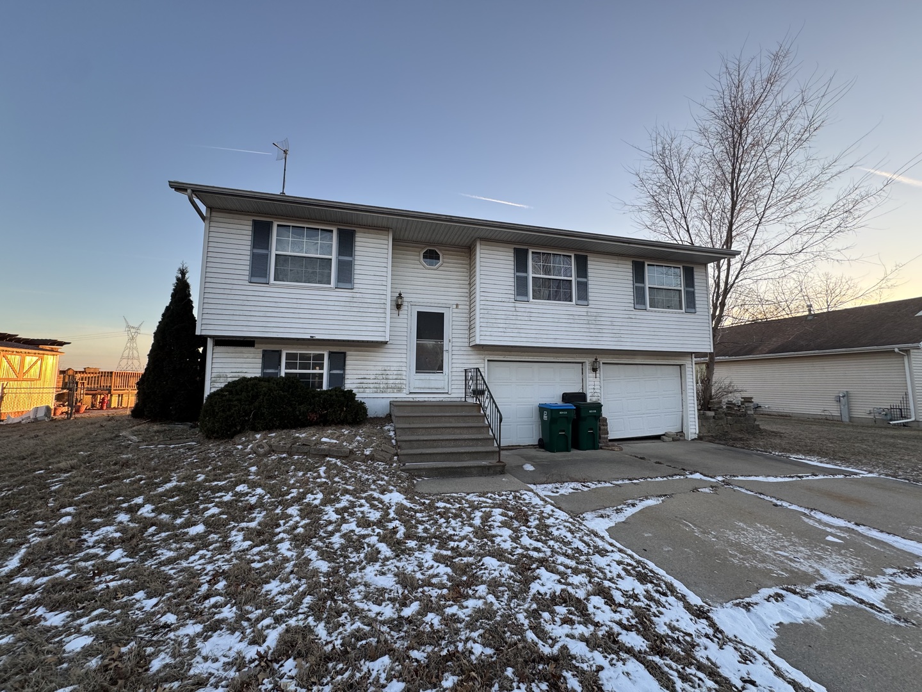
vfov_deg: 85.7
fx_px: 373
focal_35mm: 14
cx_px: 461
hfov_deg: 102.1
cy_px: 346
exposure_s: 1/122
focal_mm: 2.22
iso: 40
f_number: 2.2
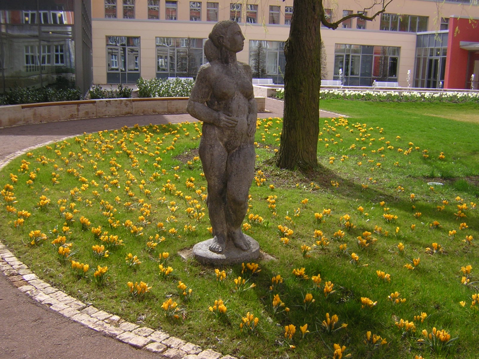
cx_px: 240
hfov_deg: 51.4
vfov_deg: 39.7
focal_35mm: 36
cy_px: 180
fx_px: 498
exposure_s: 1/185
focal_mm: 4.7
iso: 100
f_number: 5.2
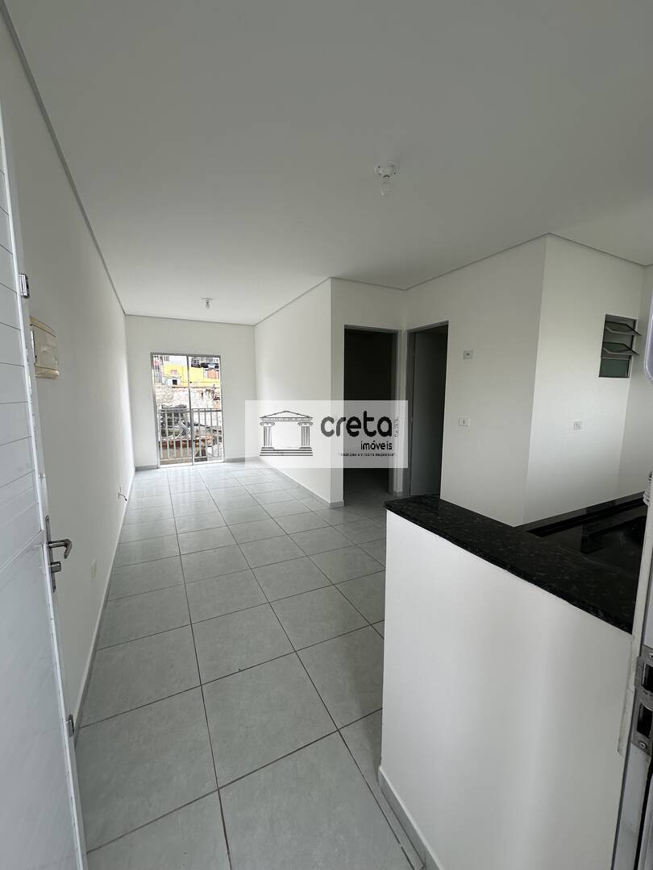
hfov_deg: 85.7
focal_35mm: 14
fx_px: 352
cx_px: 326
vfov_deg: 102.1
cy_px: 435
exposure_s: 1/154
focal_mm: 2.22
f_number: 2.2
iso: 40
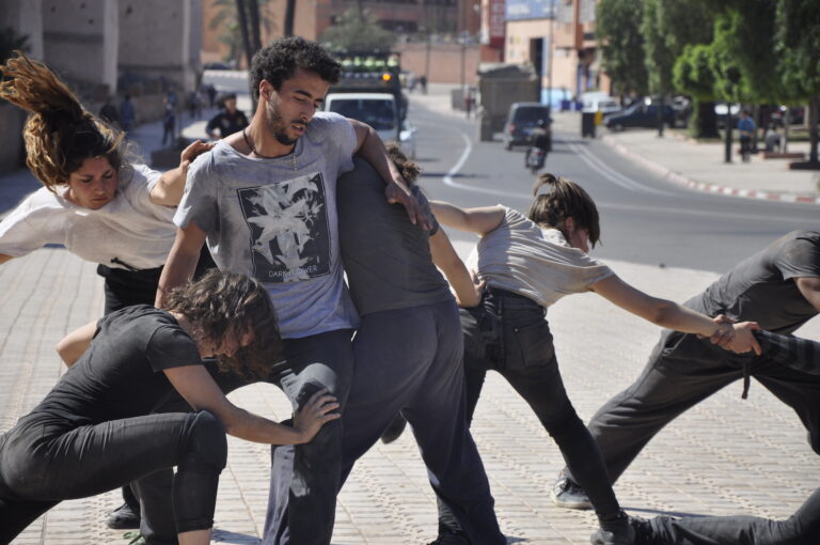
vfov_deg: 9.9
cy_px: 272
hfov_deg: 14.9
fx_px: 3139
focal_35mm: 138
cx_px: 410
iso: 200
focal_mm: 92
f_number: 6.3
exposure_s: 1/640
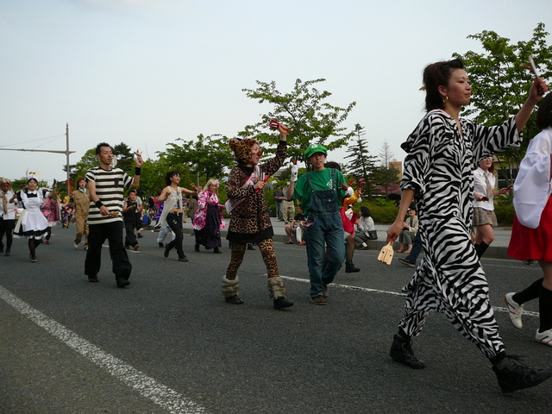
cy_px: 207
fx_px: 558
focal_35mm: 35
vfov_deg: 40.7
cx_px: 276
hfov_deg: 52.6
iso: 100
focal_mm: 5.2
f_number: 2.8
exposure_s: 1/500
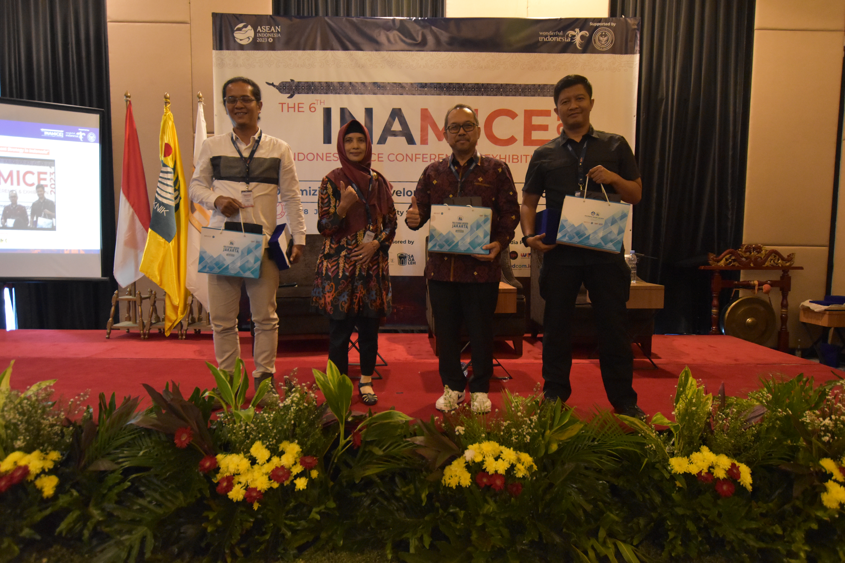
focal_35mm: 21
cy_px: 282
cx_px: 422
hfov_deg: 81.2
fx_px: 493
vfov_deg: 59.5
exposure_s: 1/45
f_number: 3.5
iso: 3200
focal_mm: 14
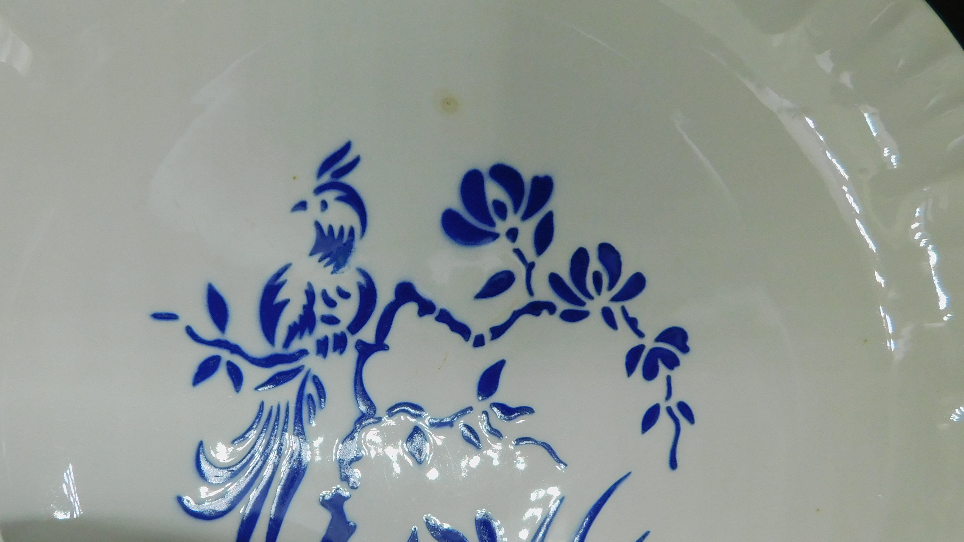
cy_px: 355
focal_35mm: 33
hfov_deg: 59.2
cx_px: 411
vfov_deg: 35.3
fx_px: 844
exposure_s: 1/400
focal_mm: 4.1
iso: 125
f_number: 3
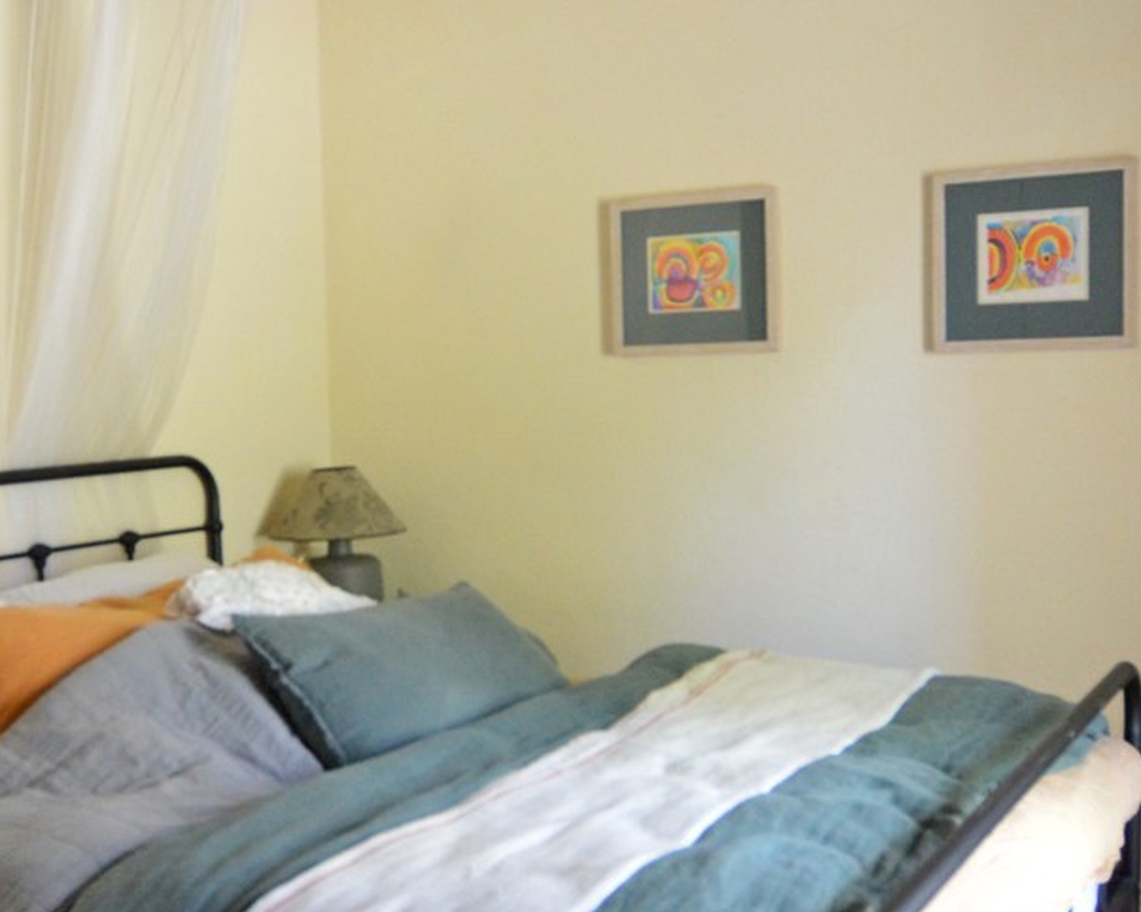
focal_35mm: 42
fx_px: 1418
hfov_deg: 43.4
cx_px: 414
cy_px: 466
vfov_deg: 35.7
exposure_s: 1/60
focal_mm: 10
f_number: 3.5
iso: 1400
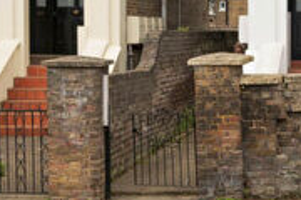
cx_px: 440
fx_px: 619
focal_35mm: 74
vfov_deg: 15.5
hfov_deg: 22.8
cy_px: -173
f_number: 8
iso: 200
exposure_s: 1/100
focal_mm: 19
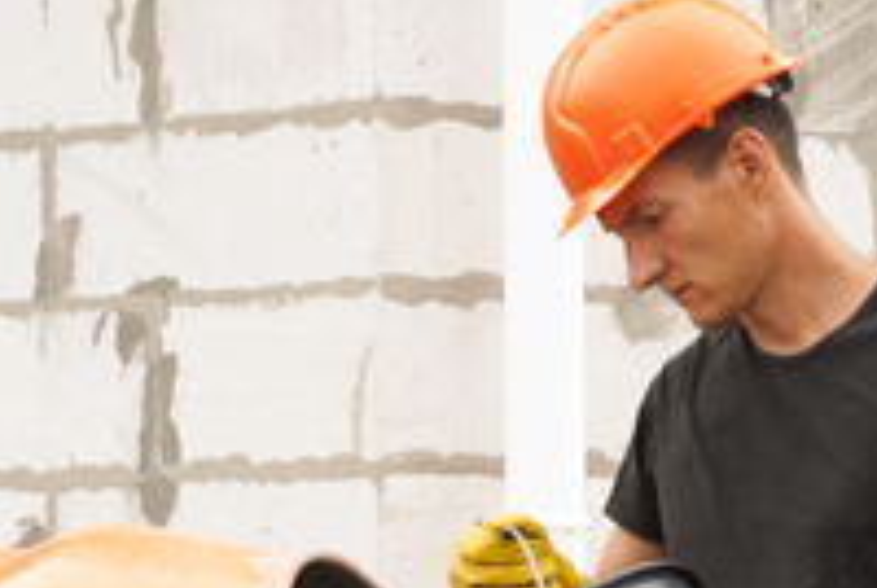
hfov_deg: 6.8
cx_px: 693
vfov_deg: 4.5
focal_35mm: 300
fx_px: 7319
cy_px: 1101
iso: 100
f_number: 5.6
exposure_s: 1/25
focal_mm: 50
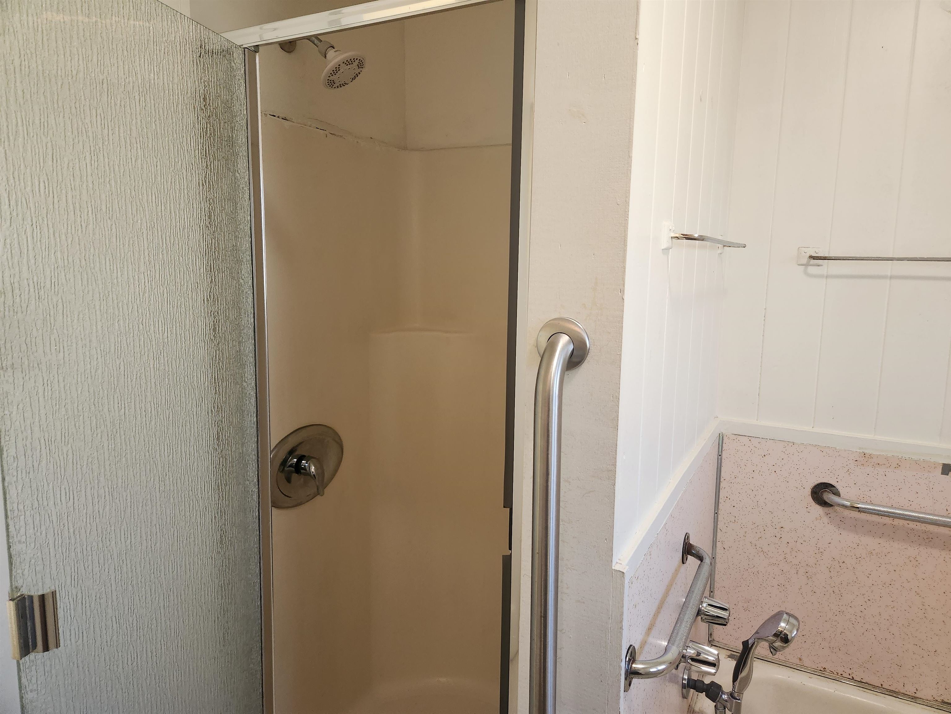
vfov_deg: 58.9
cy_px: 357
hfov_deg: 73.9
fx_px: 632
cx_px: 476
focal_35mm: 23
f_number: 1.8
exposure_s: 1/120
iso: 320
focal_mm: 5.4
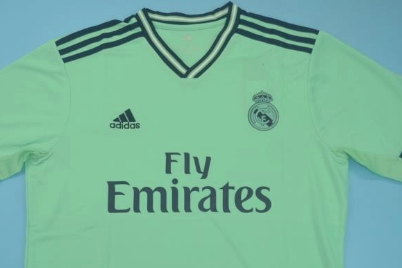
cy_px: 231
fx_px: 625
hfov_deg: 35.6
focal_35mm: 56
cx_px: 178
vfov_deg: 23.7
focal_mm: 20
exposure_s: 1/200
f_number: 4
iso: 200
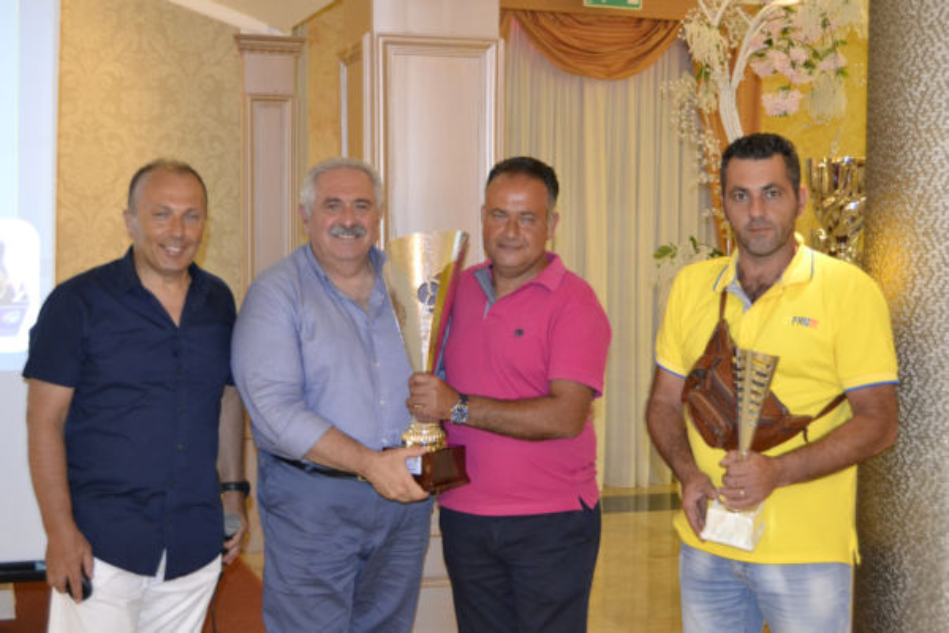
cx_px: 474
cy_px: 316
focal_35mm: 52
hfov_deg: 37.9
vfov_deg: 25.8
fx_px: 1384
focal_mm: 35
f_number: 4.5
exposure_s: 1/60
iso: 2500
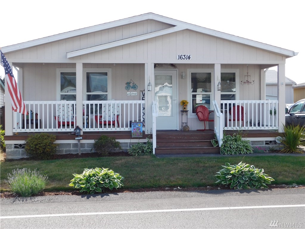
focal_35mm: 45
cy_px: 114
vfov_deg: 32.2
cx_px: 152
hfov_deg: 42.1
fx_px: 396
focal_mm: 8
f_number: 3.7
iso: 125
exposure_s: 1/640
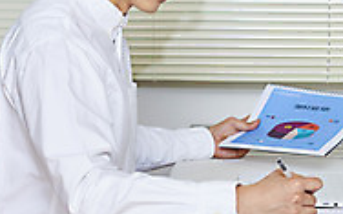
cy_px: -48
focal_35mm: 152
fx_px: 1419
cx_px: 220
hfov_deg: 13.8
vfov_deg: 8.5
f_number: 6.3
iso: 400
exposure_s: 1/125
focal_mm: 70
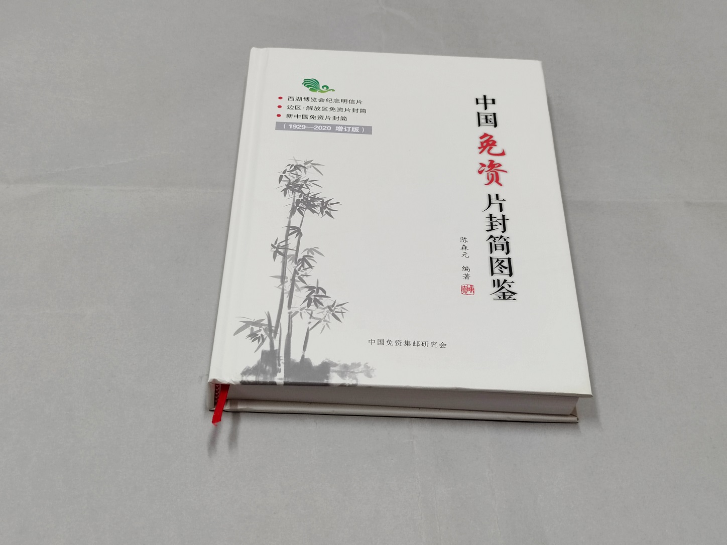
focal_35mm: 48
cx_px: 364
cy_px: 272
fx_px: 1008
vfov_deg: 30.3
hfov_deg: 39.7
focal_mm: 6.72
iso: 369
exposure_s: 1/50
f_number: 1.69
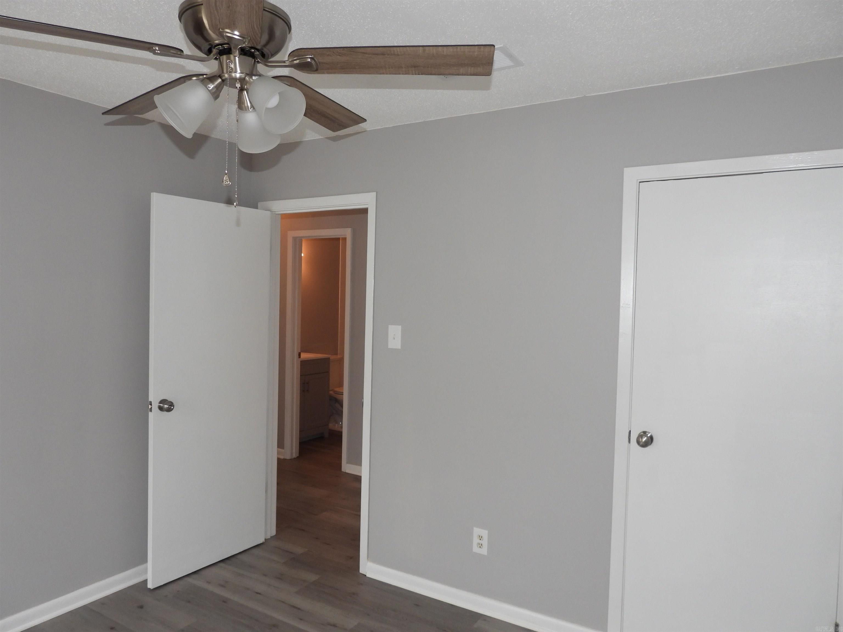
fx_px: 584
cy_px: 316
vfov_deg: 56.8
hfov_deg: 71.6
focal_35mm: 24
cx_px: 422
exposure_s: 1/30
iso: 200
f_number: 2.8
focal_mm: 4.3
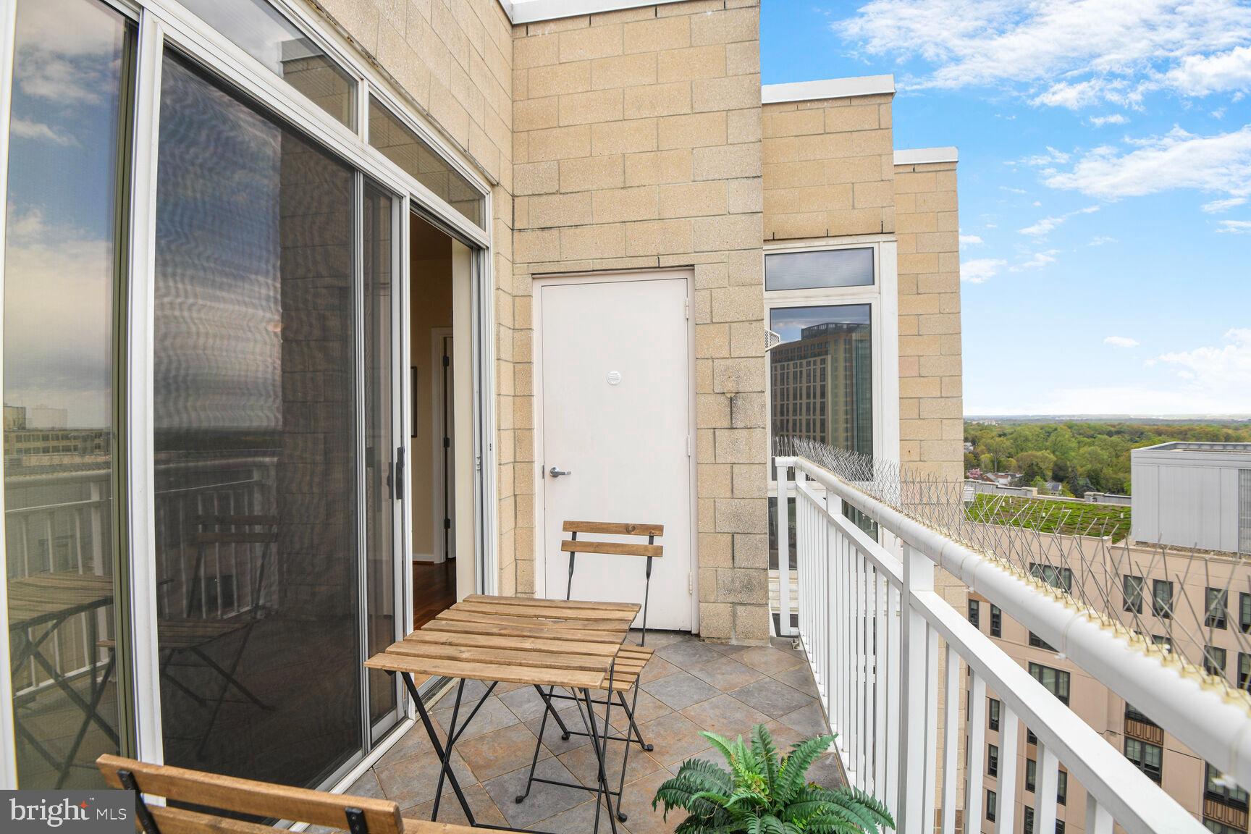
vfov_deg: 73.7
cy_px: 417
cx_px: 626
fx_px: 556
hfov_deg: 96.7
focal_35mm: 16
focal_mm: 16
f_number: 8
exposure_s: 1/125
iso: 200
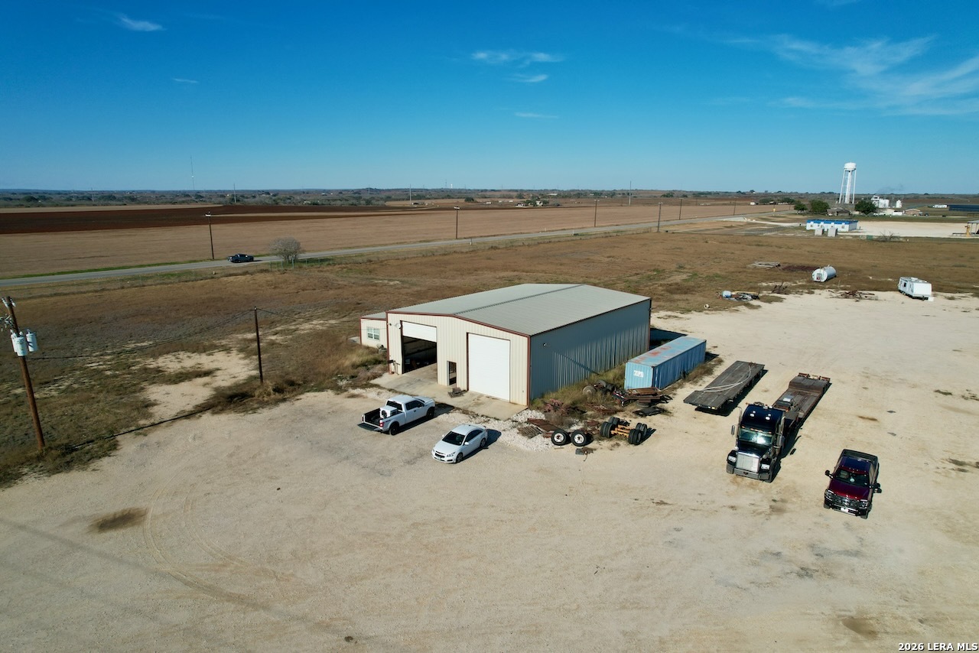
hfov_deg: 78.6
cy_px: 326
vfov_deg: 57.3
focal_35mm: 22
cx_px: 490
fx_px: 598
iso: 110
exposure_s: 1/3000
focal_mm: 8.38
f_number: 2.8
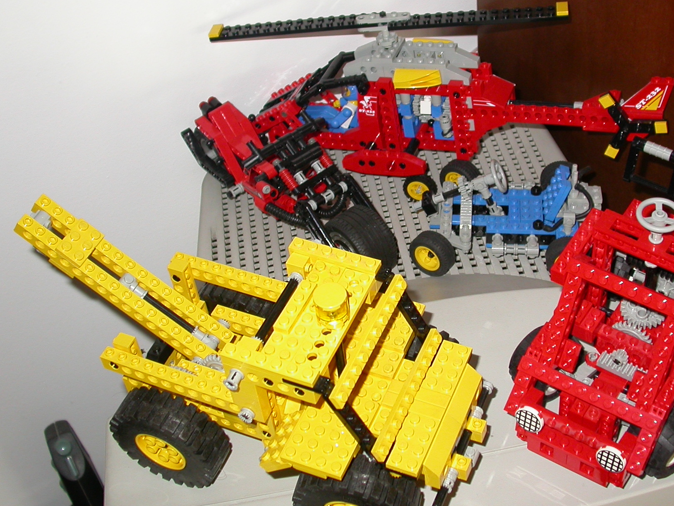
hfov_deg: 36.0
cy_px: 203
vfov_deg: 27.5
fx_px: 1032
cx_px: 411
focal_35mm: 53
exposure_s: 1/60
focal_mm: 7.85
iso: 100
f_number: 2.6
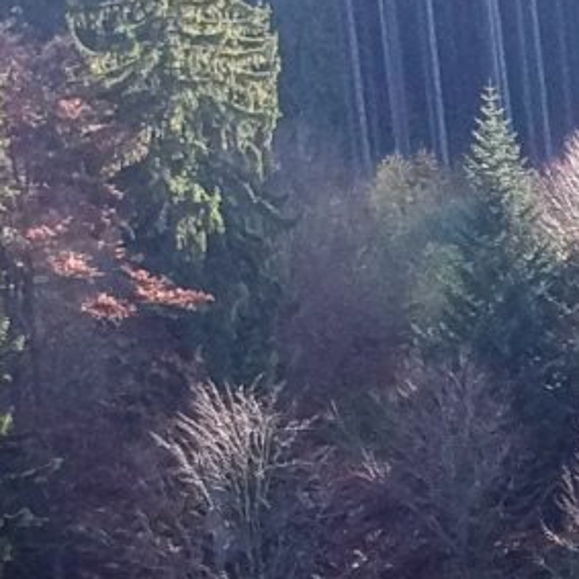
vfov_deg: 9.7
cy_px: 1365
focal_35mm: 160
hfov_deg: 8.8
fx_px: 3028
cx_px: 1784
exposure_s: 1/200
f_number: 2.6
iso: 100
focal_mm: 4.49
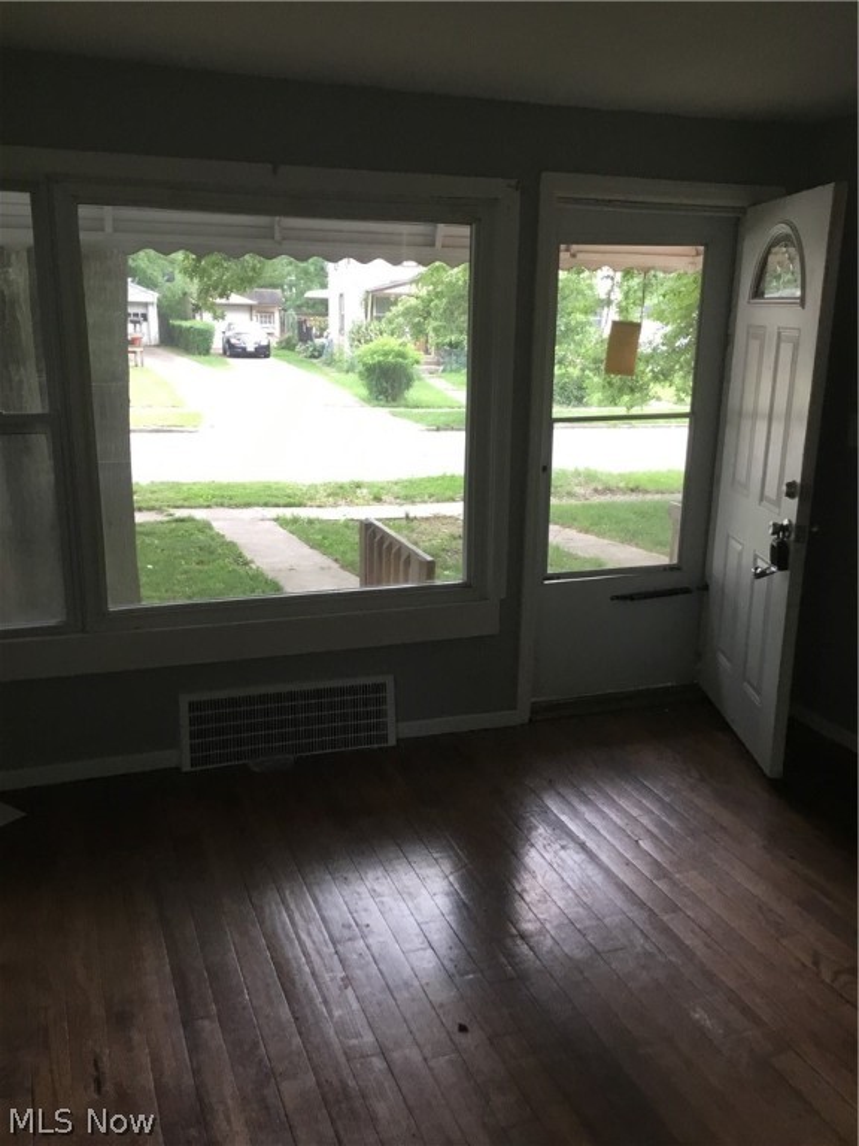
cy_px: 573
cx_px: 430
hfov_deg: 45.4
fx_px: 1026
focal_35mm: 31
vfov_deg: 58.4
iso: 40
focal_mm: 3.3
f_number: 2.4
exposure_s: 1/30
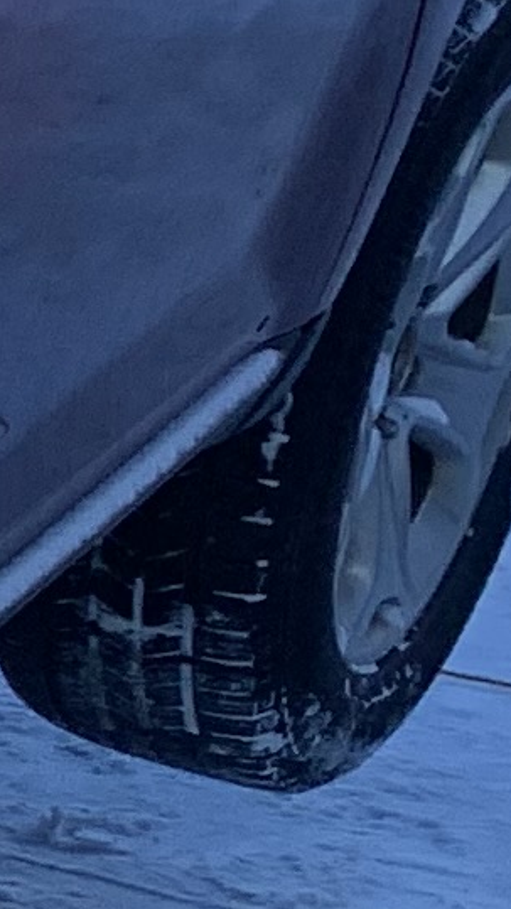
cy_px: 320
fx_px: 5109
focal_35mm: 212
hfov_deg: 4.5
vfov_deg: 10.2
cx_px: -2405
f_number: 1.8
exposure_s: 1/1100
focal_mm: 4.25
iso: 25
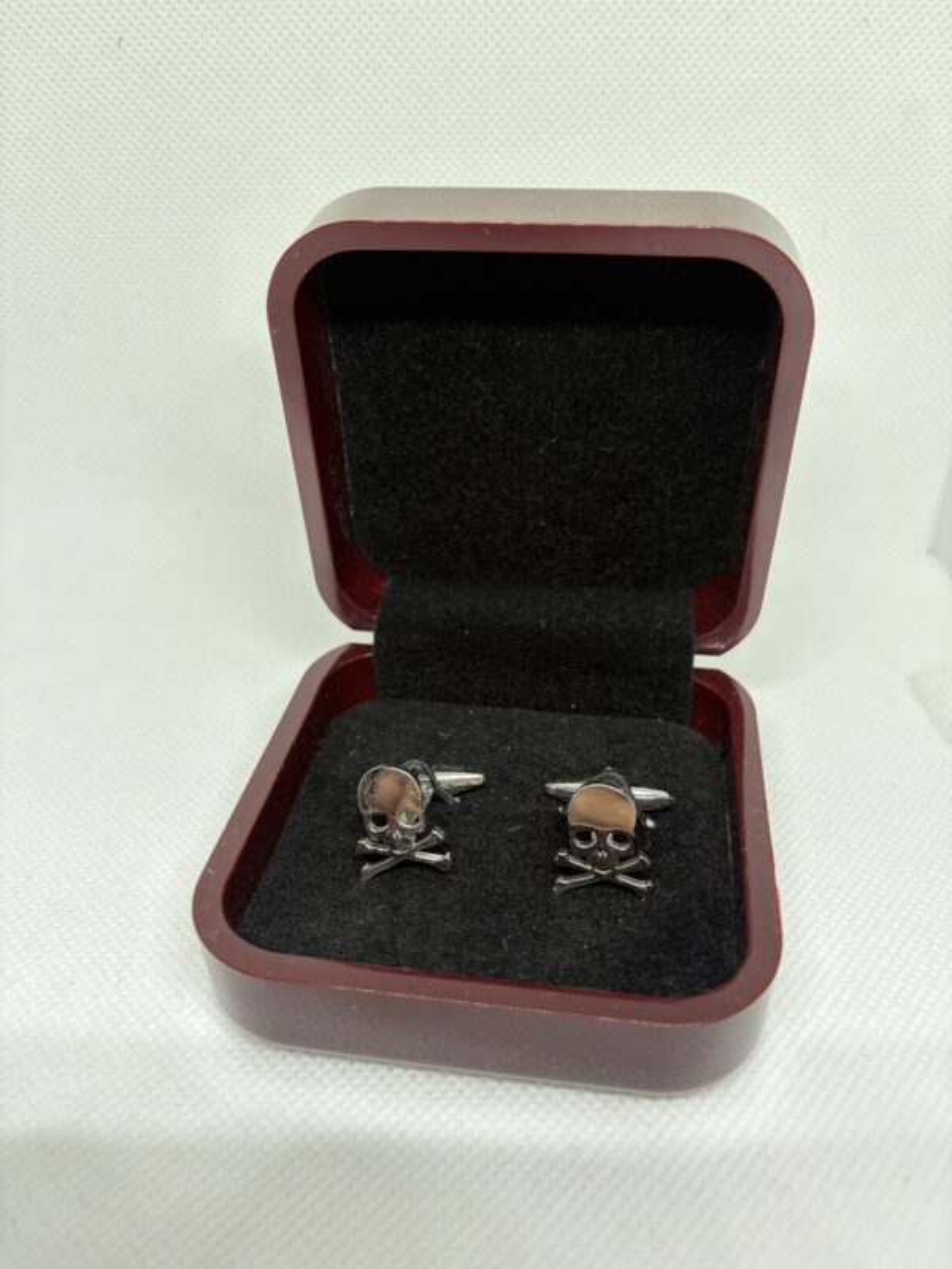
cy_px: 634
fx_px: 953
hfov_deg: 53.1
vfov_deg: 67.3
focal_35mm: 26
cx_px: 476
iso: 100
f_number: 1.6
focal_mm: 5.96
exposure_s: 1/100
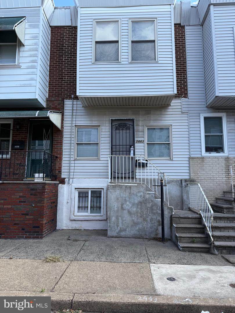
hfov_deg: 56.8
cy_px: 156
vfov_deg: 71.6
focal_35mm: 24
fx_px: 217
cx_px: 118
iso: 80
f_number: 1.78
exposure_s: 1/1271
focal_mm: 6.76
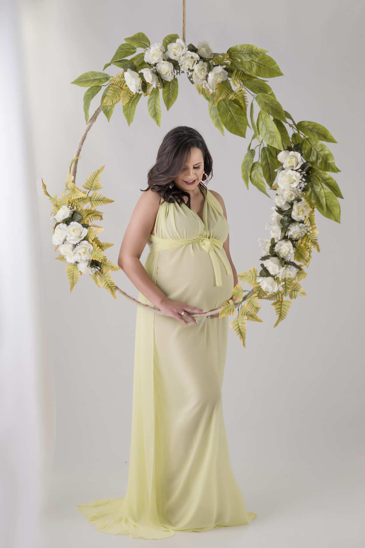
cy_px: 274
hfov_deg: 16.1
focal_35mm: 85
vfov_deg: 23.9
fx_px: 1293
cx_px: 182
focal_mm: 85
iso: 125
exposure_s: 1/160
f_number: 2.5
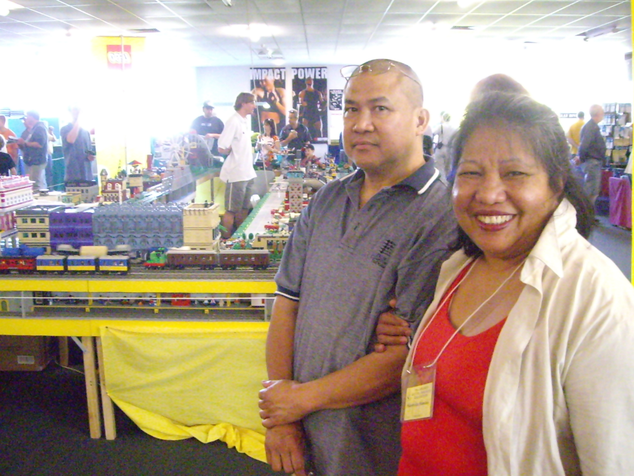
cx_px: 317
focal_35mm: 38
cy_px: 238
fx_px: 696
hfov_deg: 49.0
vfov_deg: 37.7
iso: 1600
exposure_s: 1/60
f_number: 2.7
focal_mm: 6.2
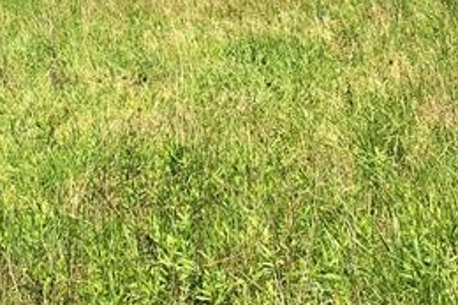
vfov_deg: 10.9
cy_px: -192
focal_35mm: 119
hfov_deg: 17.1
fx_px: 1513
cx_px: 100
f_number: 2.2
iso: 25
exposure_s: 1/1350
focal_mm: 4.15
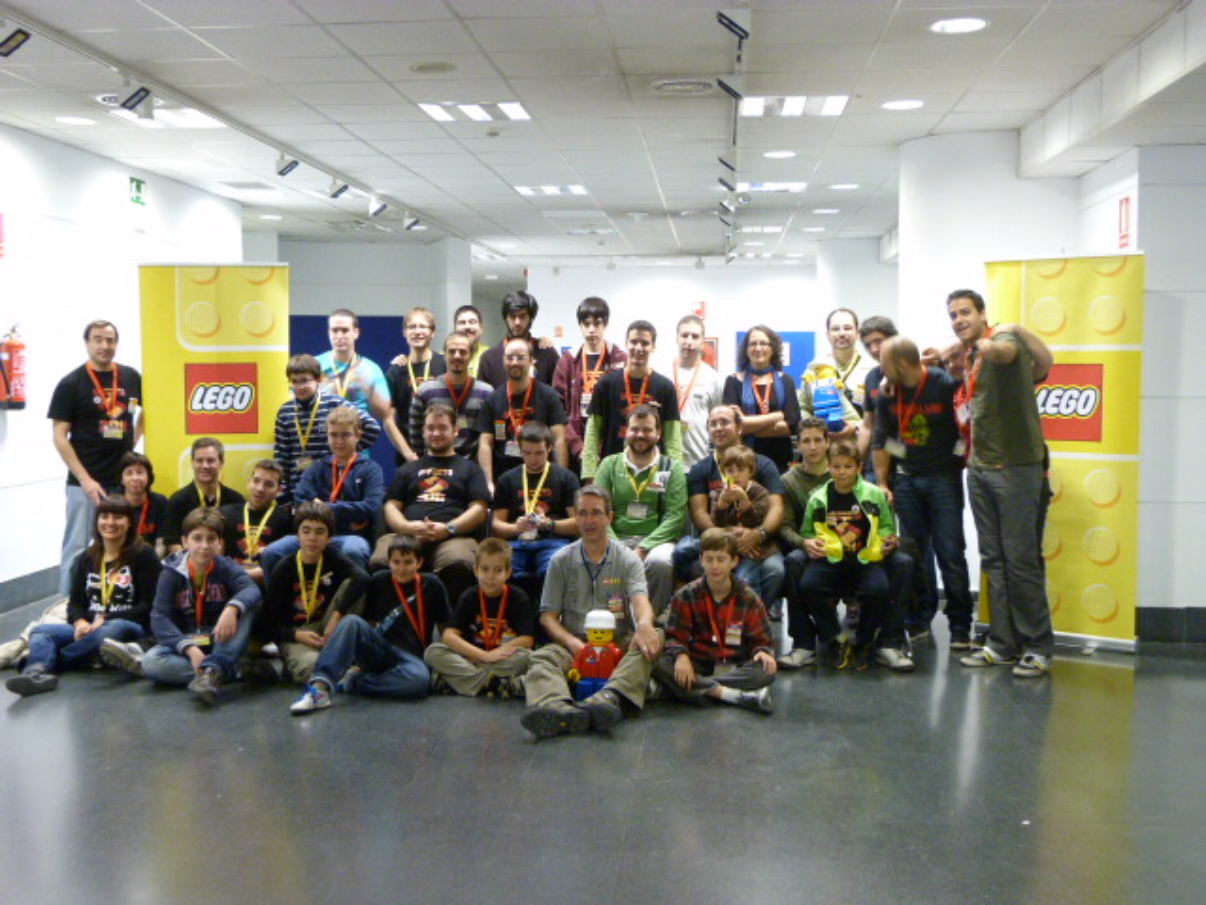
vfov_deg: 36.8
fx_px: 1359
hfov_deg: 47.9
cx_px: 603
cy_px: 452
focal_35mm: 39
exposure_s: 1/8
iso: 400
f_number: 3.1
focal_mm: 7
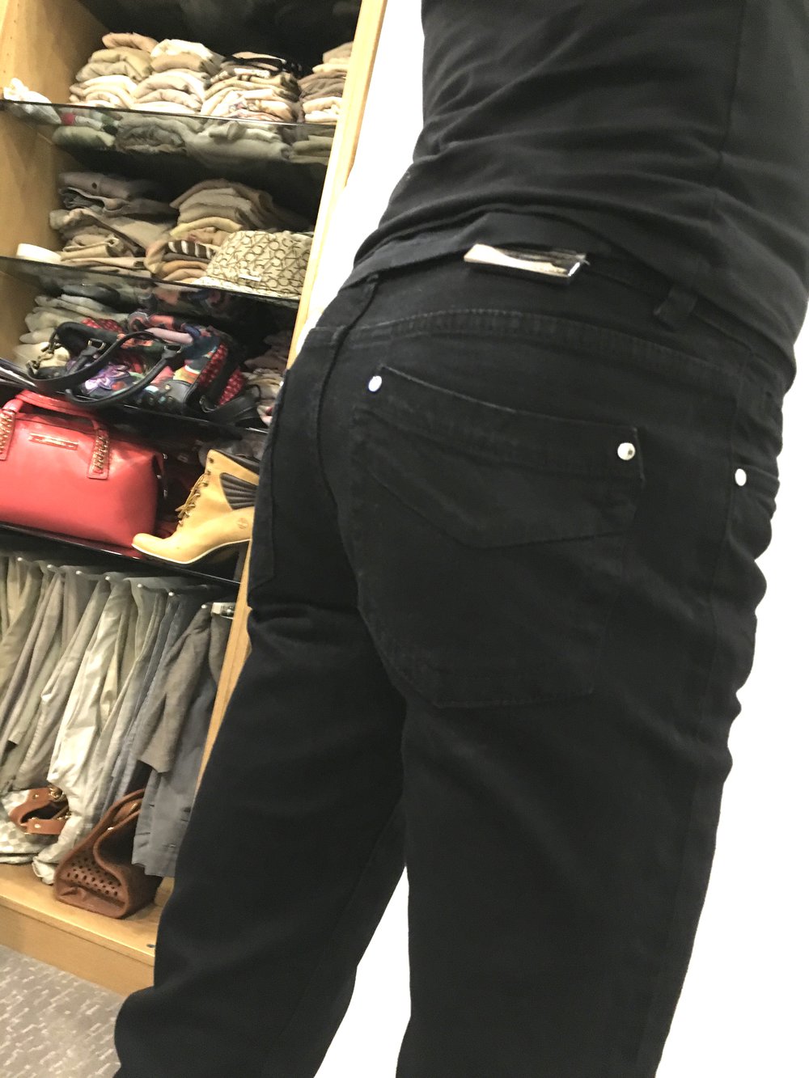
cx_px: 404
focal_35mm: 29
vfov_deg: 61.7
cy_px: 539
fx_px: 904
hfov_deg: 48.2
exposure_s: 1/17
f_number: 2.2
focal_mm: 4.15
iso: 400
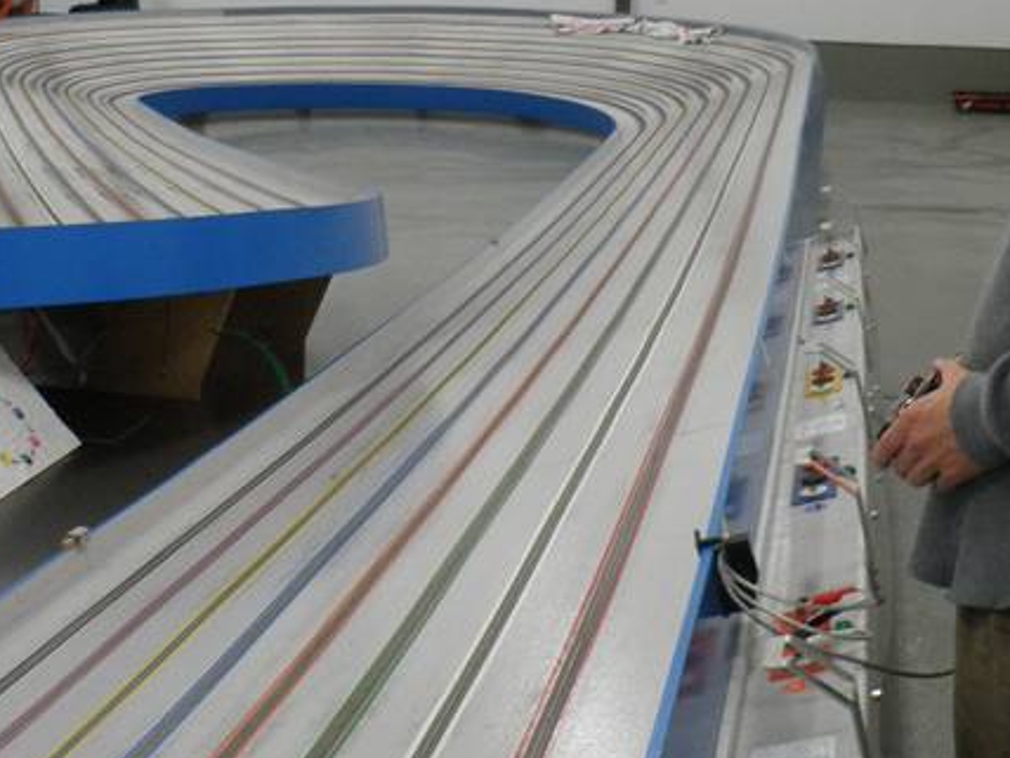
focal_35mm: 67
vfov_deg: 21.8
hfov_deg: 28.9
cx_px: 427
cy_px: 203
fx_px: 1955
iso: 200
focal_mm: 5
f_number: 3.2
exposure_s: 1/30
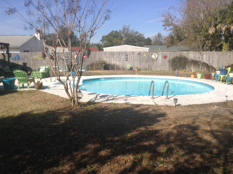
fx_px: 222
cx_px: 116
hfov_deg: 55.4
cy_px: 87
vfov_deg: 42.8
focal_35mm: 33
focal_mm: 3.3
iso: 32
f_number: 2.4
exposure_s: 1/1233
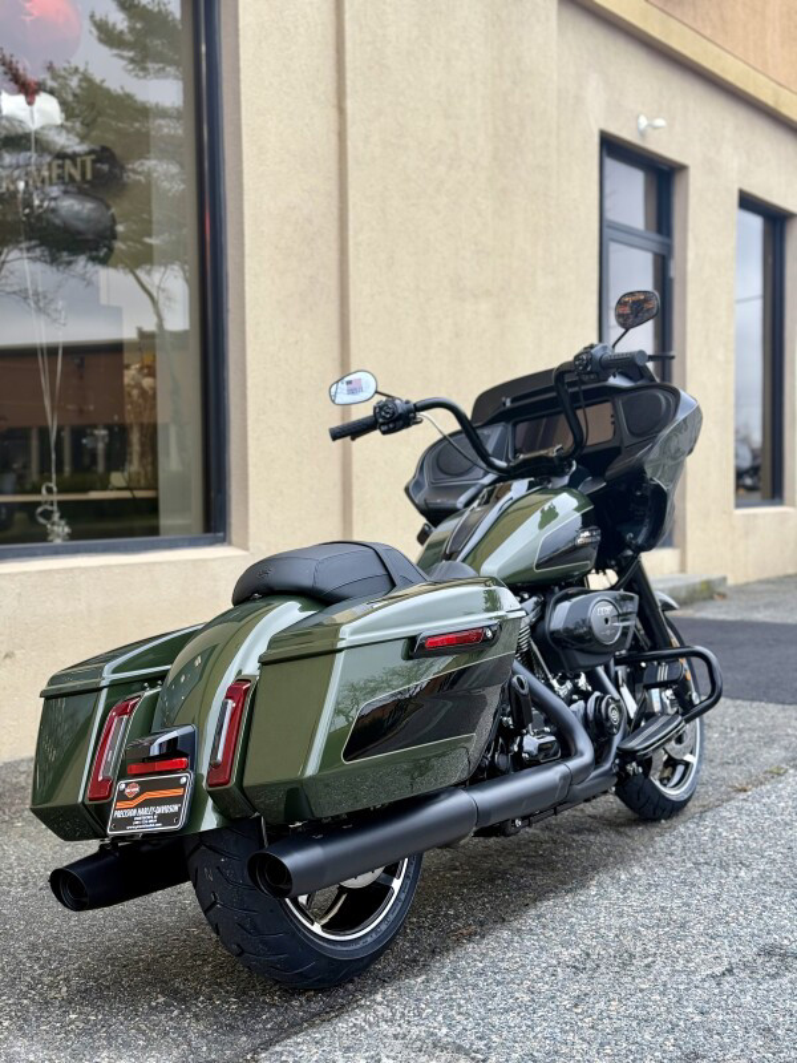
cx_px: 398
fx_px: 1474
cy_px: 532
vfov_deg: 39.7
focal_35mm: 48
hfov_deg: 30.3
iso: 64
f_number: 1.78
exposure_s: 1/128
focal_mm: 6.76
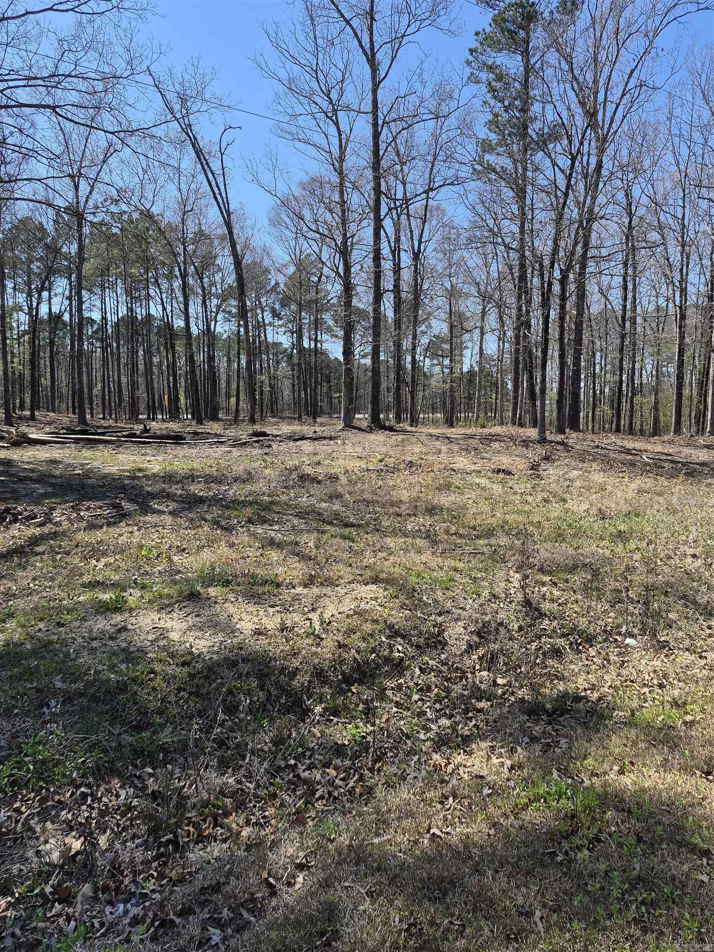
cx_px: 357
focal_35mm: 23
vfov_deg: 73.9
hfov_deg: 58.9
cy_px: 476
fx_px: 633
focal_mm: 5.4
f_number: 1.8
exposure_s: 1/3264
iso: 80
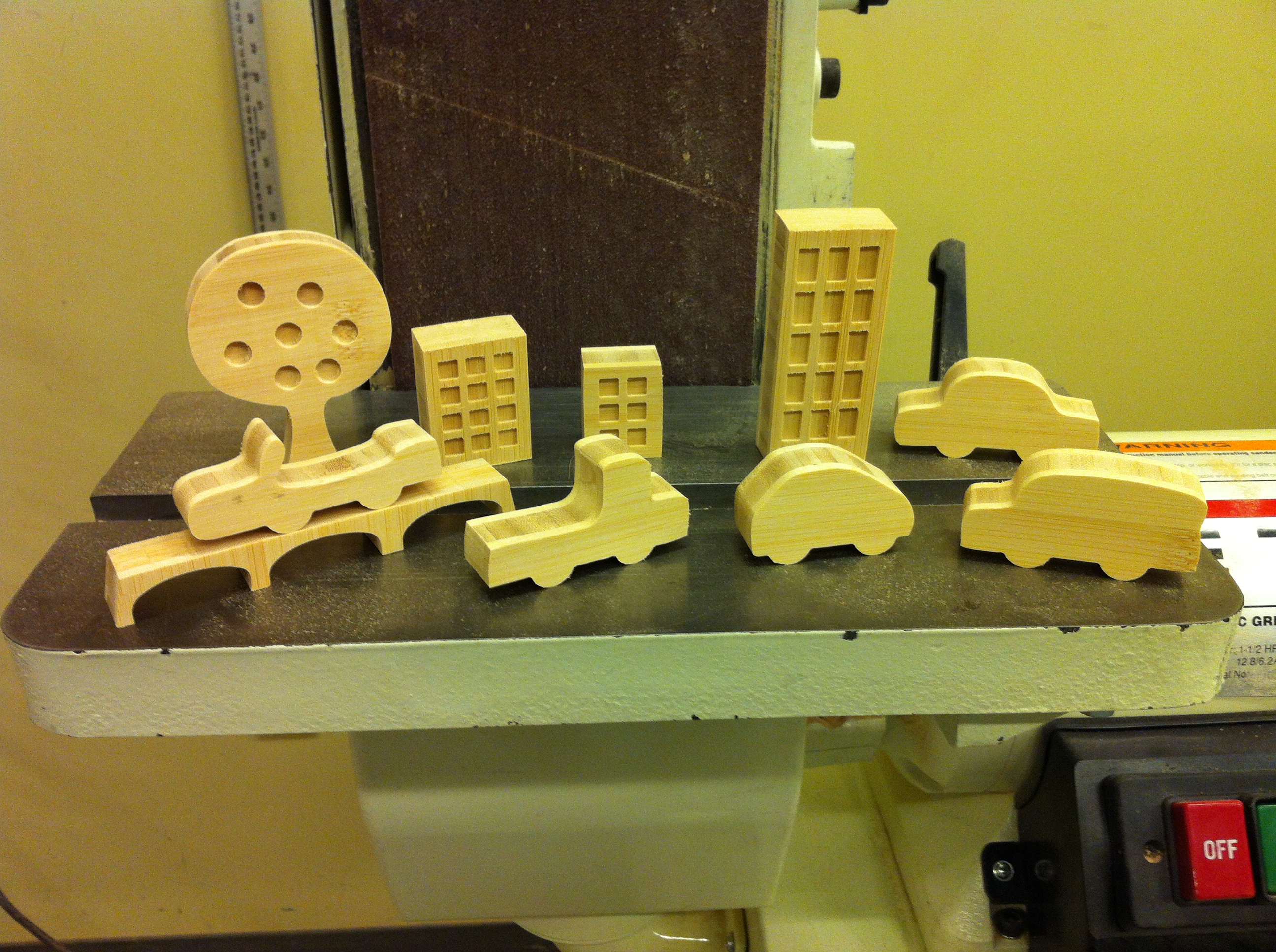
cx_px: 638
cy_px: 476
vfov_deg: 40.6
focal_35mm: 35
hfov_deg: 52.7
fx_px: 1288
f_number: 2.8
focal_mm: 3.85
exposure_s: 1/15
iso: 125
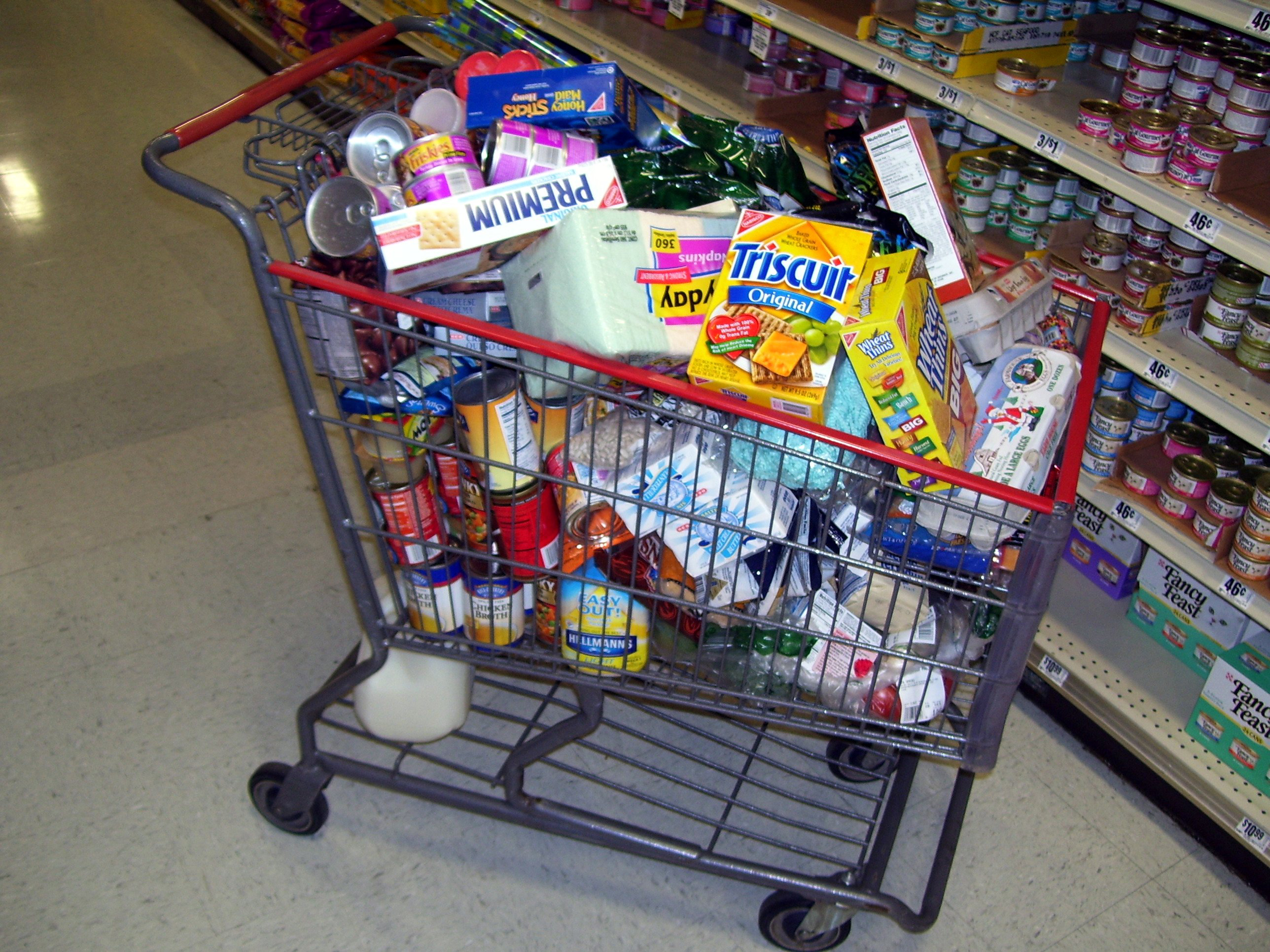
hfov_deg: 50.1
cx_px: 635
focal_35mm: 37
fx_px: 1357
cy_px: 476
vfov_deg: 38.7
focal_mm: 6
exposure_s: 1/60
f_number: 2.7
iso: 80
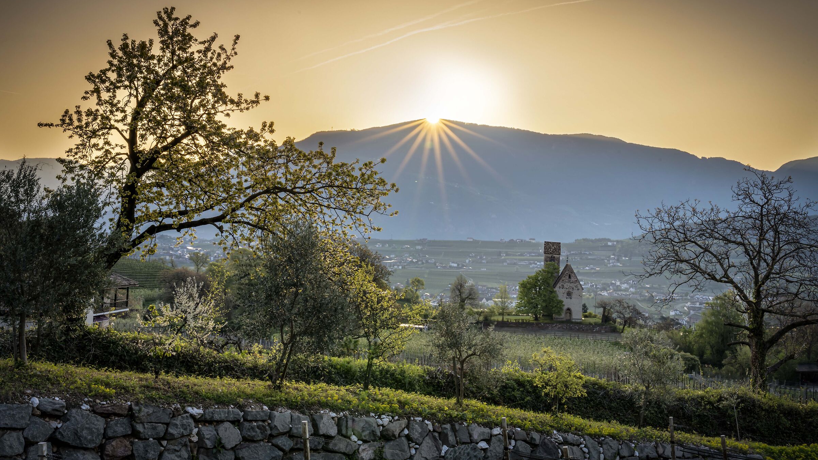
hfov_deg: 47.4
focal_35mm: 43
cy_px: 216
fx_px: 933
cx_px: 409
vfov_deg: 27.7
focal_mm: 41
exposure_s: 1/30
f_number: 22
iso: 100
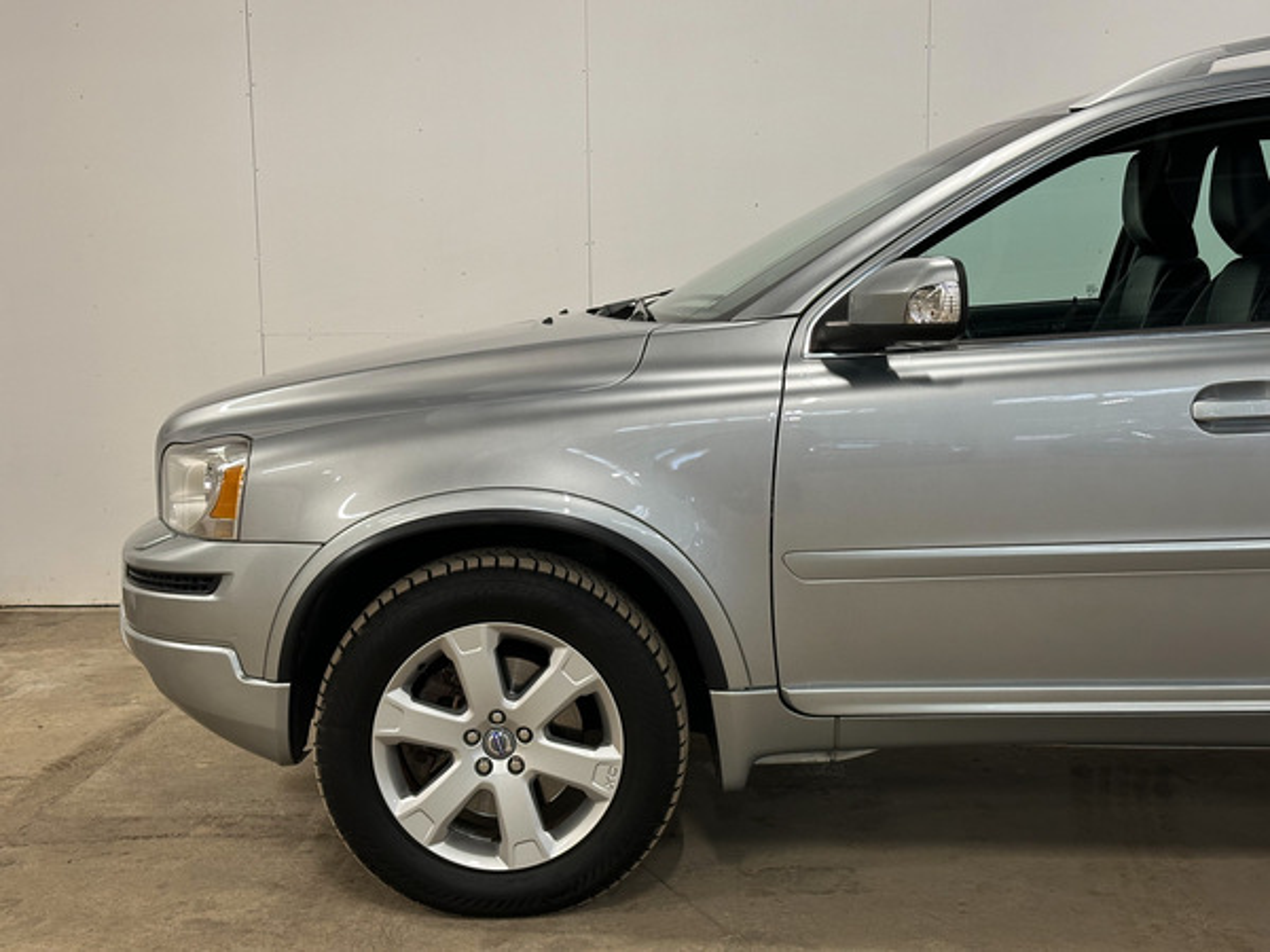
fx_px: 1761
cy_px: 476
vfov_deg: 30.3
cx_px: 635
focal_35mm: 48
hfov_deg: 39.7
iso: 125
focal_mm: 6.86
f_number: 1.8
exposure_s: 1/50
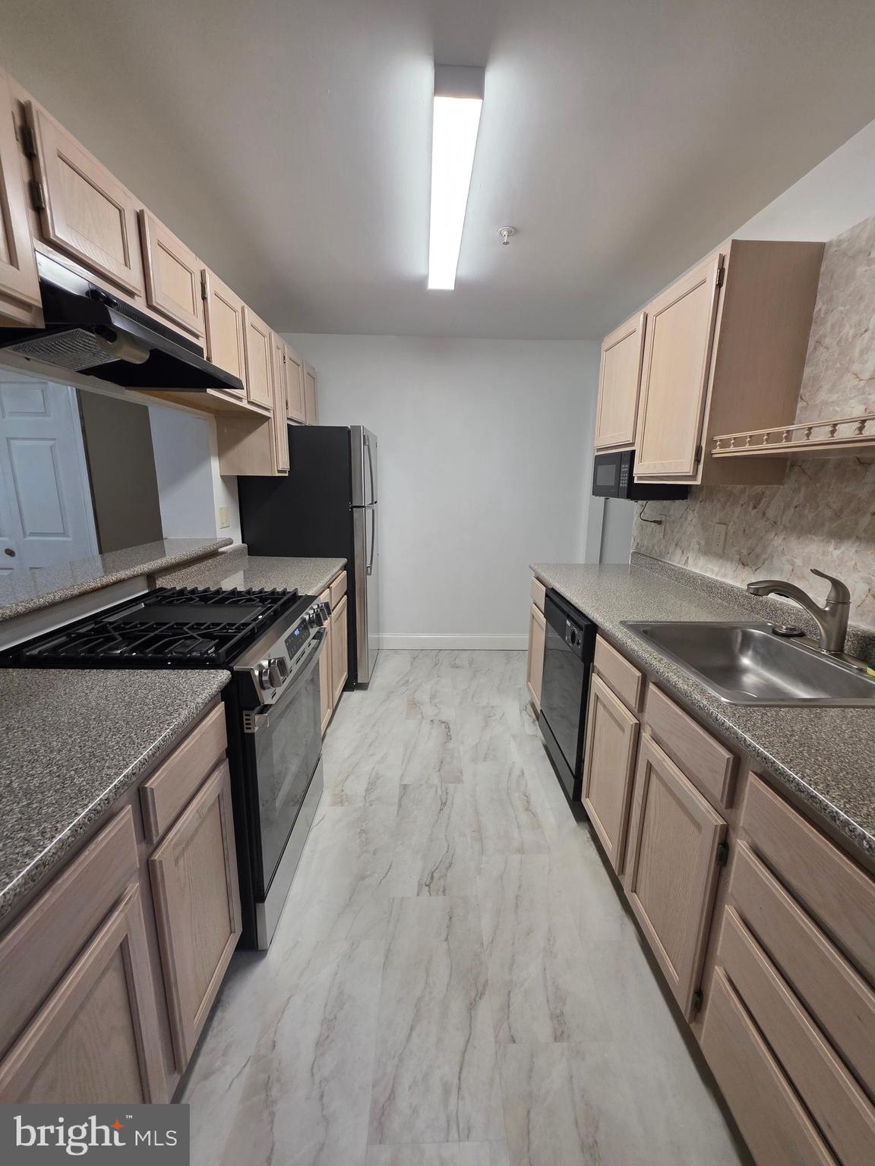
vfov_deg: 106.2
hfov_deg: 89.9
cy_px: 583
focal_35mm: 13
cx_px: 438
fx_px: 438
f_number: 1.9
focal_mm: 2.2
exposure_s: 1/120
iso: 160
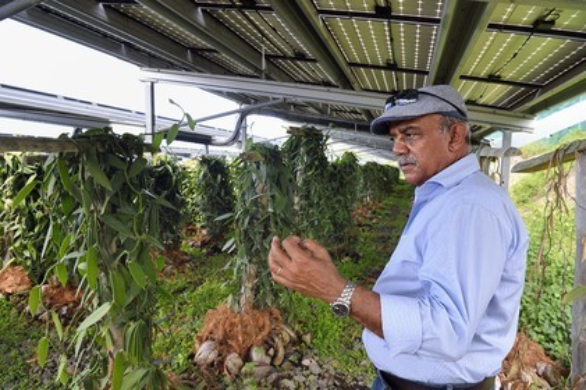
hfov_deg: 73.8
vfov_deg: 53.1
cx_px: 293
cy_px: 195
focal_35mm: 24
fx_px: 390
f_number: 9
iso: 1600
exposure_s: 1/320
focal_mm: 24
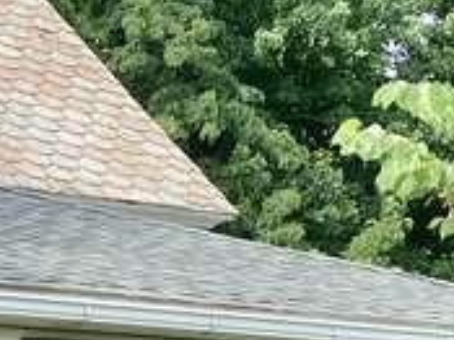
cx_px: -418
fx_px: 3119
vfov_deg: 6.2
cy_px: 400
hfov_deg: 8.0
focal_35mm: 238
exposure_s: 1/533
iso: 20
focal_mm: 6
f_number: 2
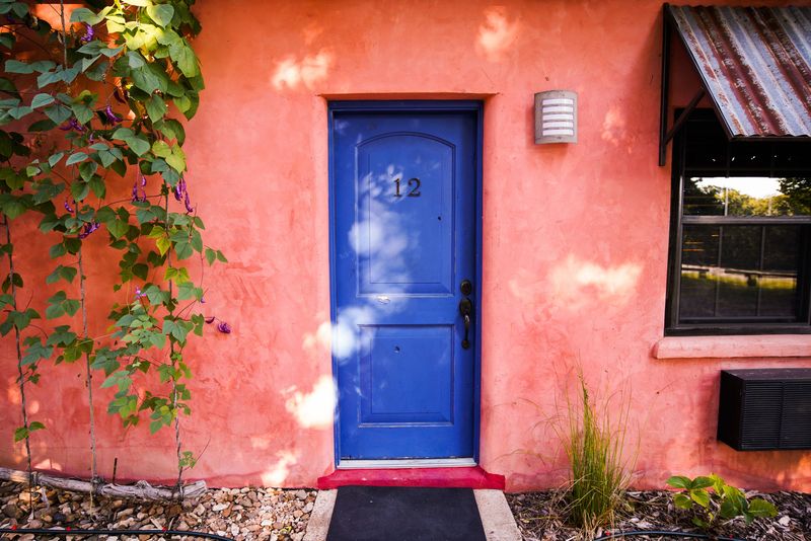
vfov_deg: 67.4
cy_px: 270
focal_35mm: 18
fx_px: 406
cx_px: 406
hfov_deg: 90.0
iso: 400
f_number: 4
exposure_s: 1/200
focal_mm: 18
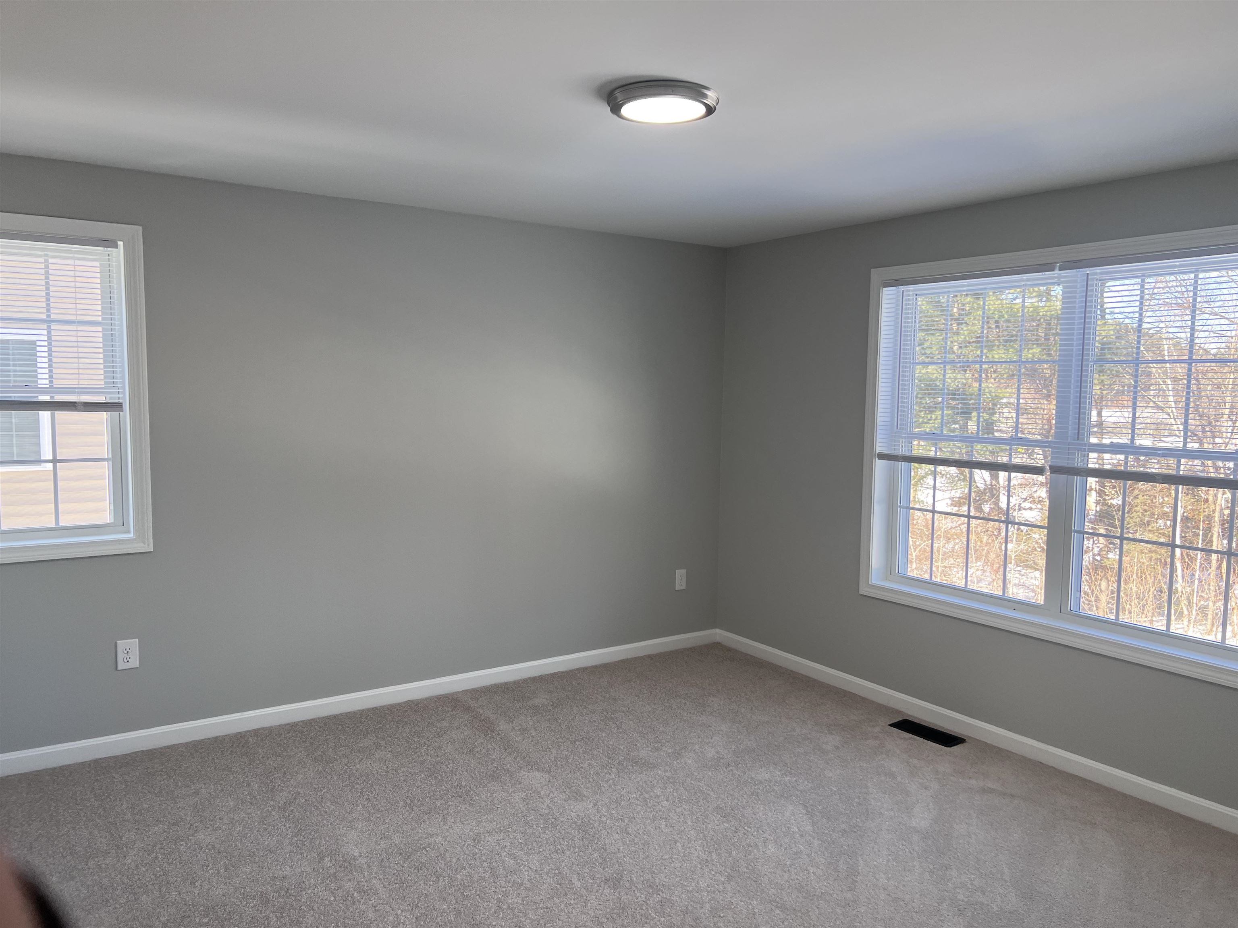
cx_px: 619
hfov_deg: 67.3
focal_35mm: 26
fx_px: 930
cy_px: 464
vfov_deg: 53.1
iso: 64
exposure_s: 1/142
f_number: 1.5
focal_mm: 5.7
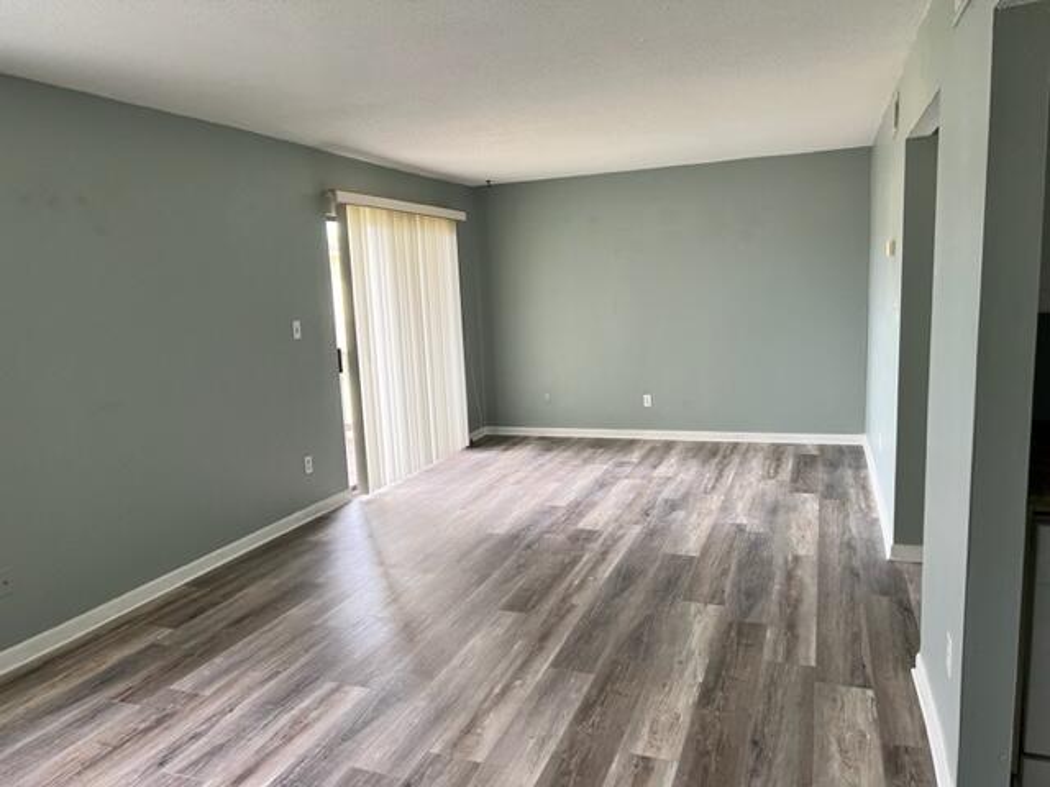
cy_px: 394
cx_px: 525
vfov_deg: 53.1
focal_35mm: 26
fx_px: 789
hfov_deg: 67.3
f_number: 1.5
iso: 125
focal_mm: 5.7
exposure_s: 1/97
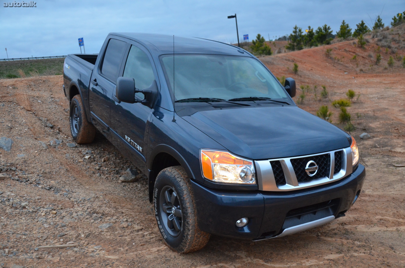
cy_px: 134
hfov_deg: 53.2
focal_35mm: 36
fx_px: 404
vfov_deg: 36.7
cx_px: 202
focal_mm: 24
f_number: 3.8
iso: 1600
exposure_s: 1/160
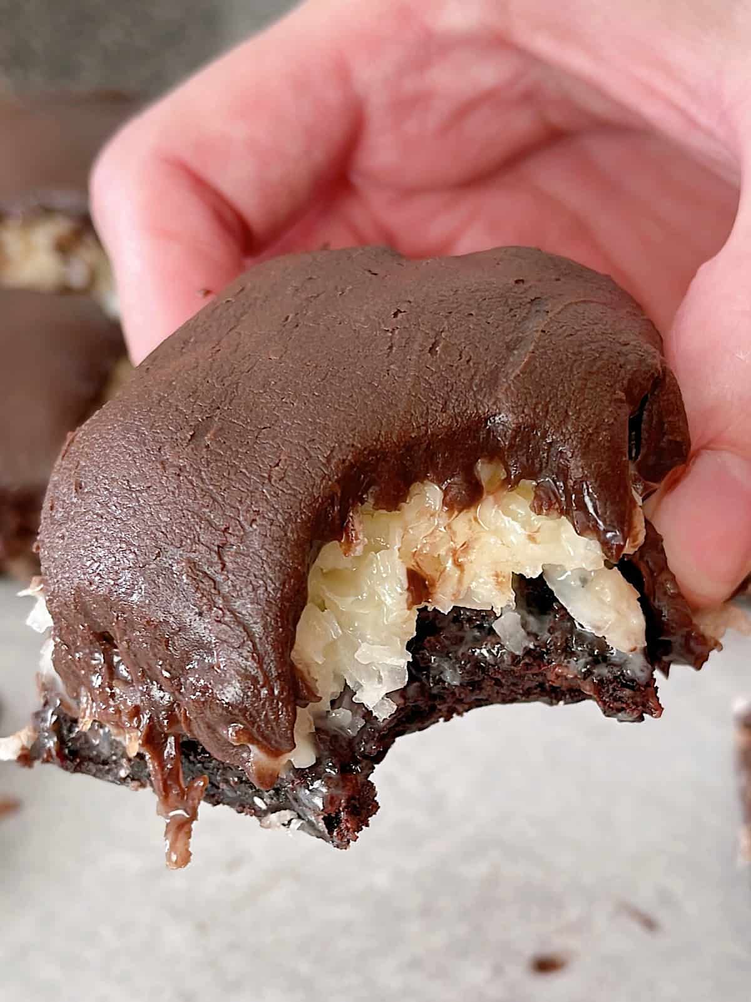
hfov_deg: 44.1
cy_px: 501
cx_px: 376
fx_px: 926
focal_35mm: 32
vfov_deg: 56.8
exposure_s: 1/121
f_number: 1.6
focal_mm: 5.1
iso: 100
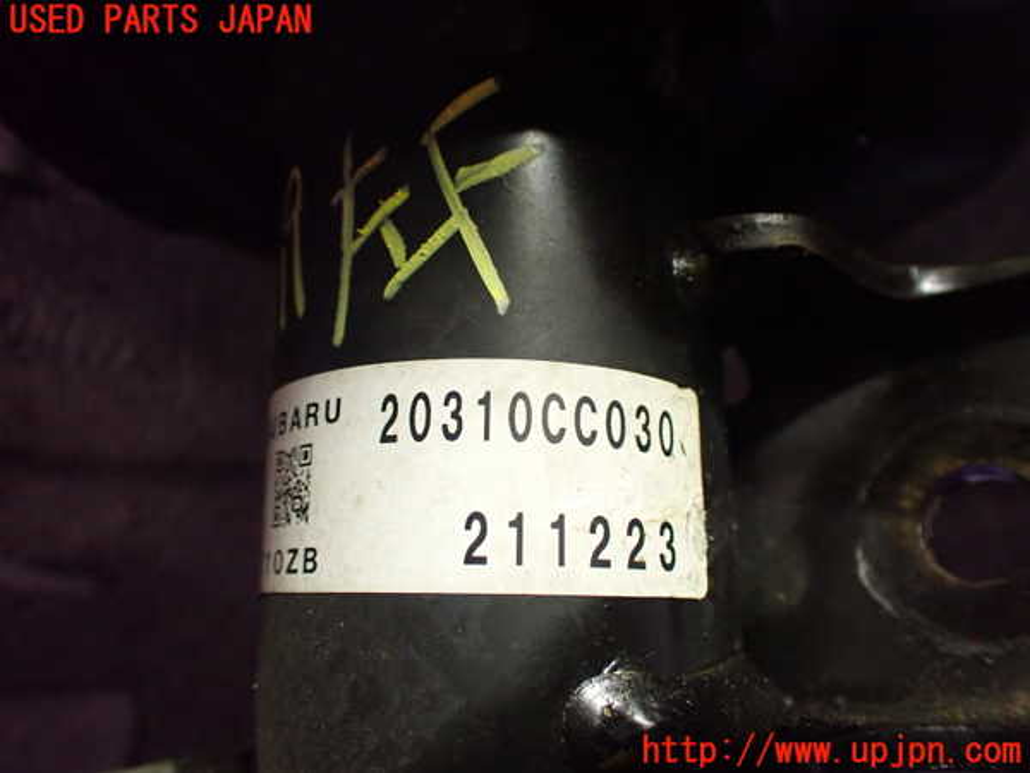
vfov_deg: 46.8
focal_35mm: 30
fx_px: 893
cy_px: 386
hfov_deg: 60.0
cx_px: 515
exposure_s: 1/30
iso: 1000
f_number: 2.3
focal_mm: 5.4
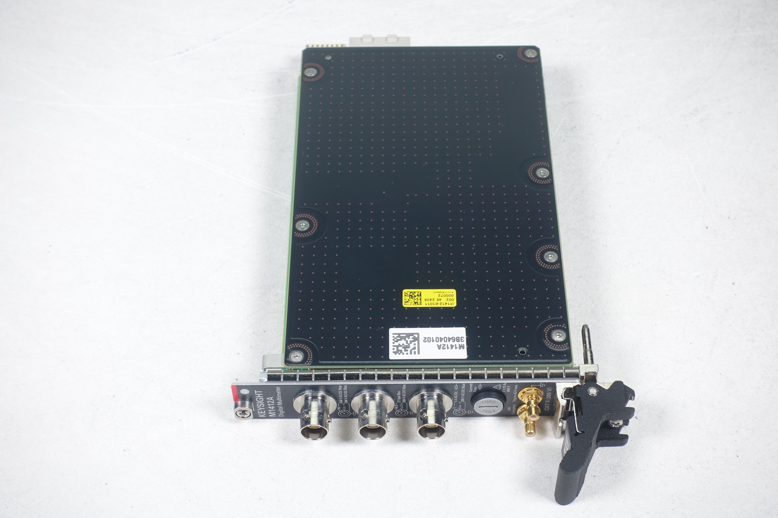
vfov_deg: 19.5
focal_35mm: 70
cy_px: 259
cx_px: 389
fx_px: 1513
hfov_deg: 28.8
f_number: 5.6
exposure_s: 1/125
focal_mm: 25.7
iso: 125
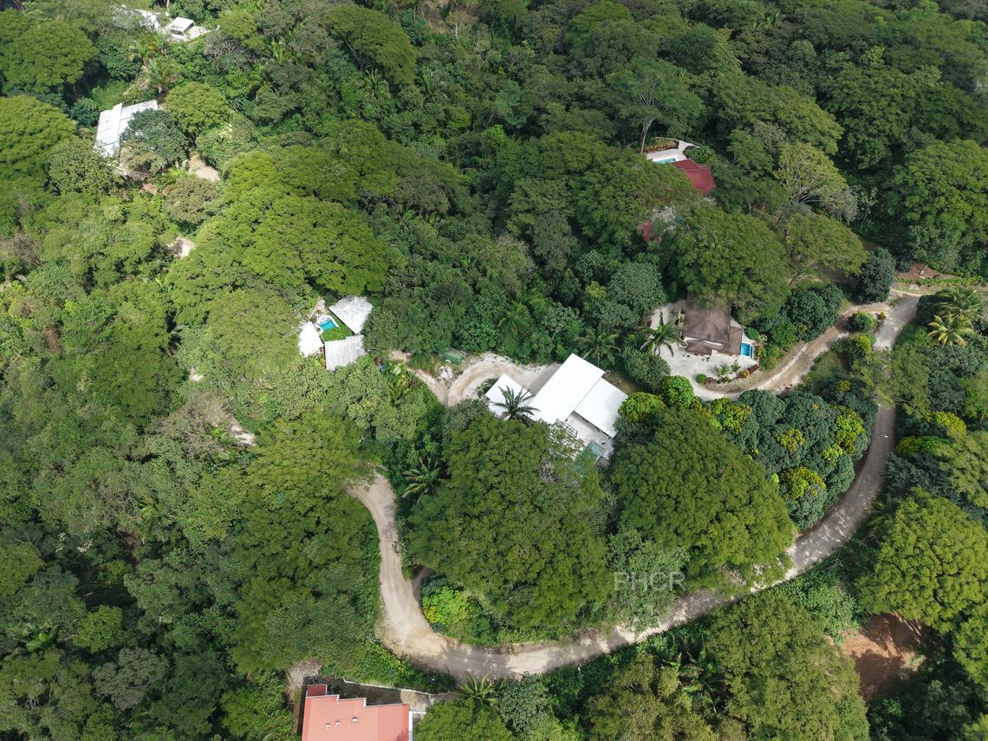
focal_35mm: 24
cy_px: 370
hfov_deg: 71.6
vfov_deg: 56.8
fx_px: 685
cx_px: 494
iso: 140
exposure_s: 1/1600
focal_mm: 8.67
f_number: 1.8
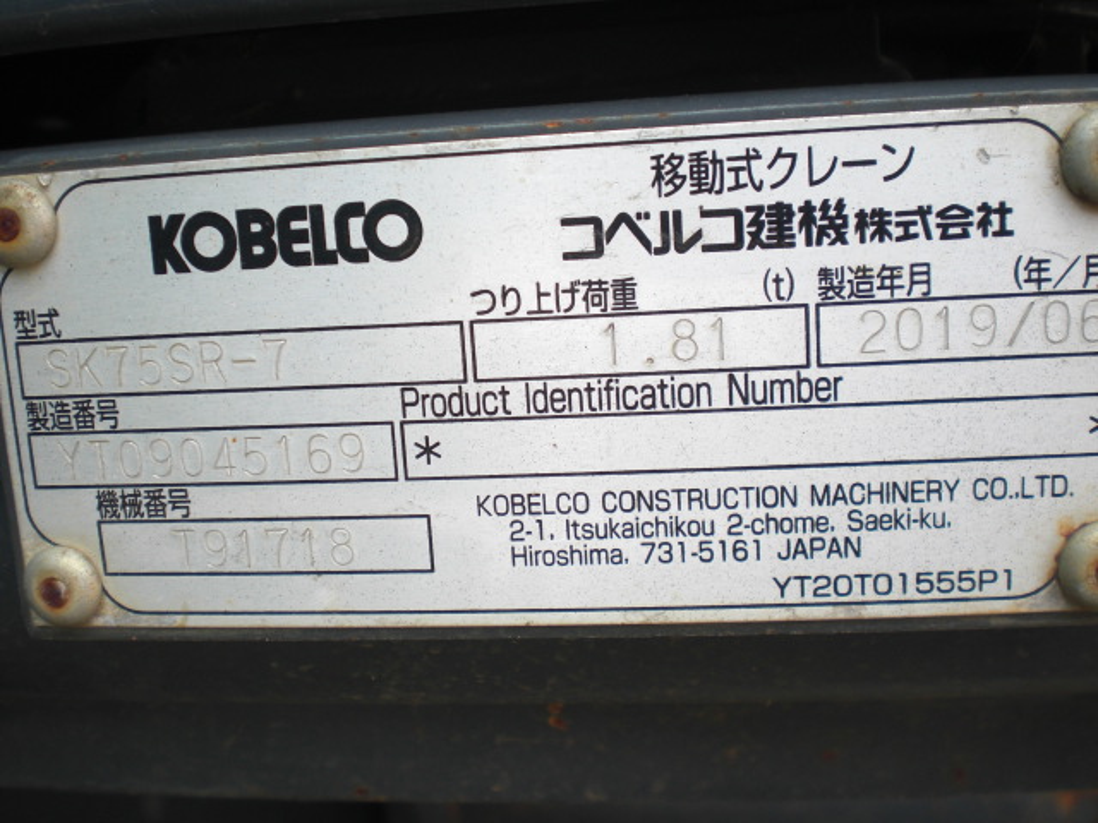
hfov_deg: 49.0
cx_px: 549
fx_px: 1205
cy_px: 412
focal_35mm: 38
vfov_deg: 37.7
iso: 64
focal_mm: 6.3
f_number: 3.1
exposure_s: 1/160
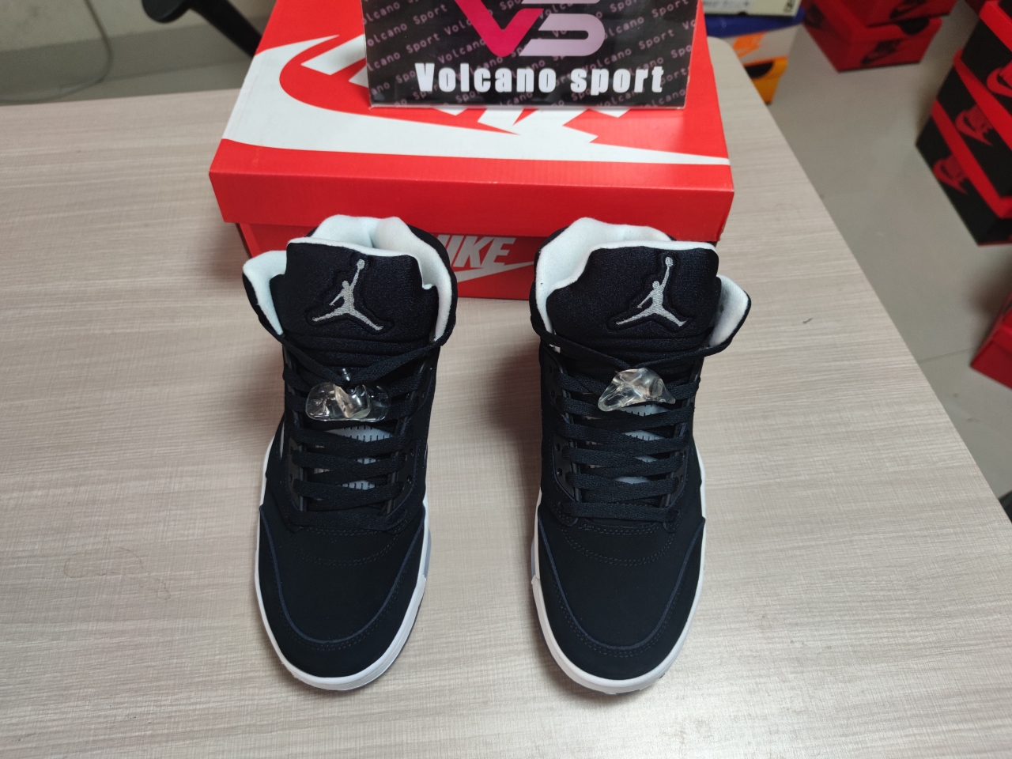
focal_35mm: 24
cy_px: 380
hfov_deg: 71.6
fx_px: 702
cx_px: 506
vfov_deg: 56.8
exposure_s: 1/95
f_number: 1.69
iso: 293
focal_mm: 6.72
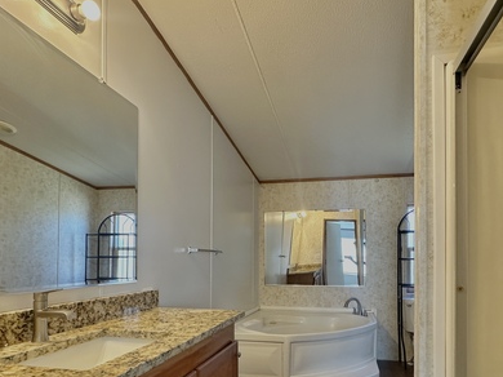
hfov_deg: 73.7
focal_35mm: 23
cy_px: 261
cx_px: 279
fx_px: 334
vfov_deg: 57.1
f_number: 2.2
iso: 250
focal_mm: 2.22
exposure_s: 1/120
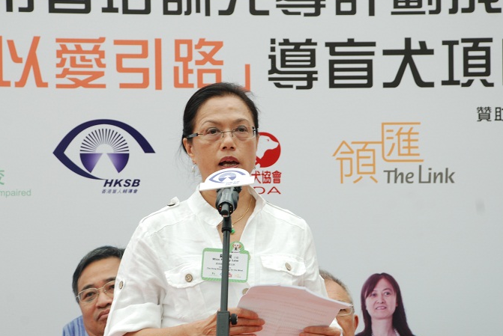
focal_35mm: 156
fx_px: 2182
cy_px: 174
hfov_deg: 13.1
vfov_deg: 8.8
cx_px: 240
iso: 200
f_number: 6.3
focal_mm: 90
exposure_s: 1/30
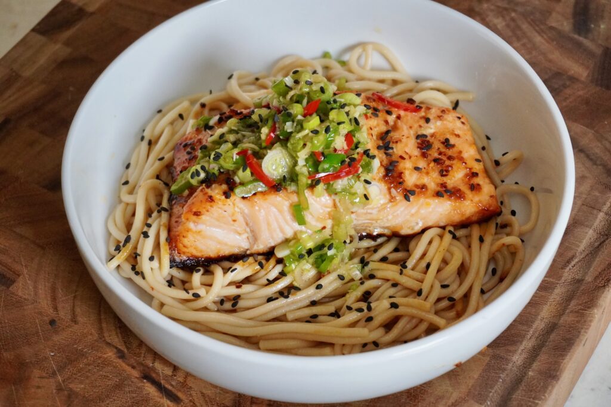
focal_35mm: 75
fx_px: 1273
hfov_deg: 27.0
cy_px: 204
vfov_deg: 18.2
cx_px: 306
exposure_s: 1/500
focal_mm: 50
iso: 2500
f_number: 5.6
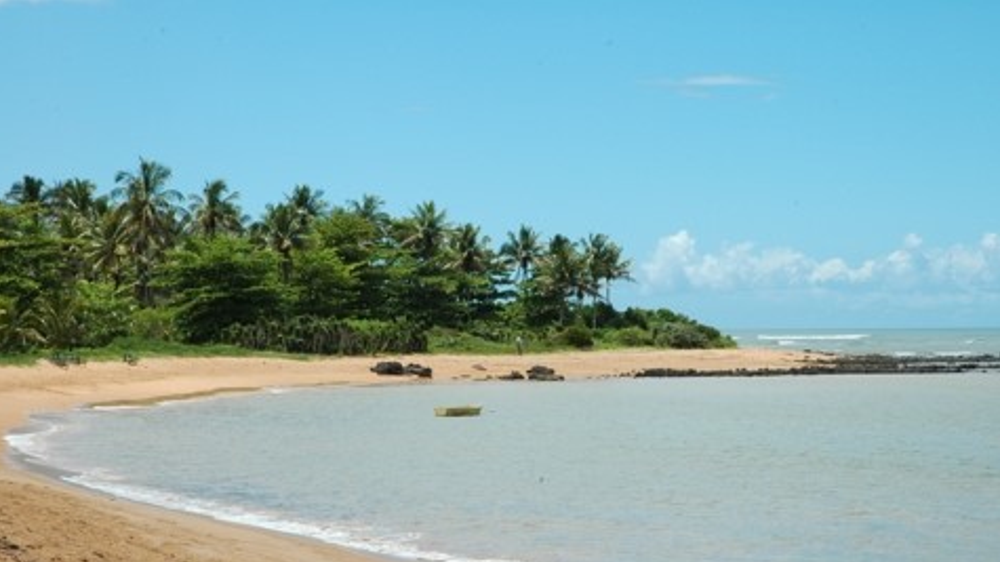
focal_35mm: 98
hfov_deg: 21.8
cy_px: 333
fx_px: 2598
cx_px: 499
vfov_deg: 12.3
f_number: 20
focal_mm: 62
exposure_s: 1/80
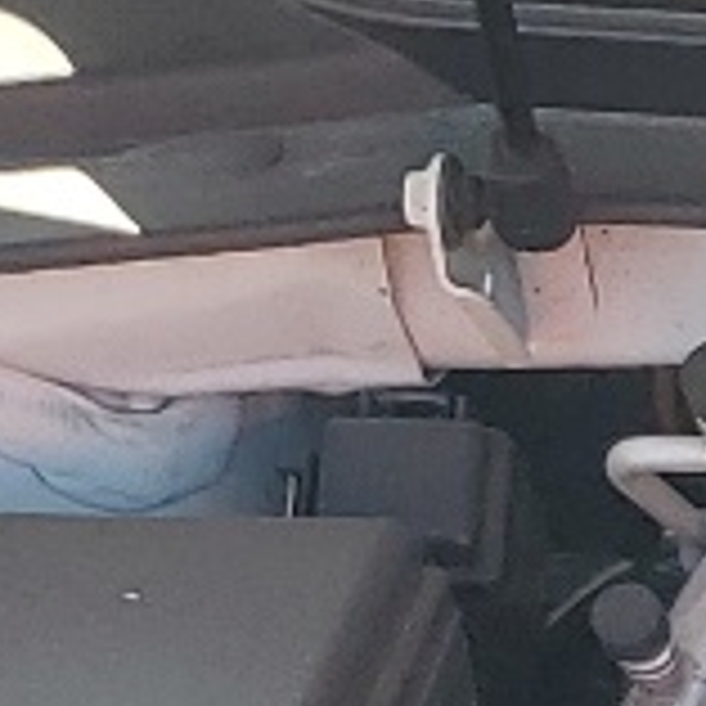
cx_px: 2469
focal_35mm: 234
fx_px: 5399
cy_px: 1434
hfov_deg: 6.5
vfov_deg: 7.2
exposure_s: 1/667
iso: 50
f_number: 1.5
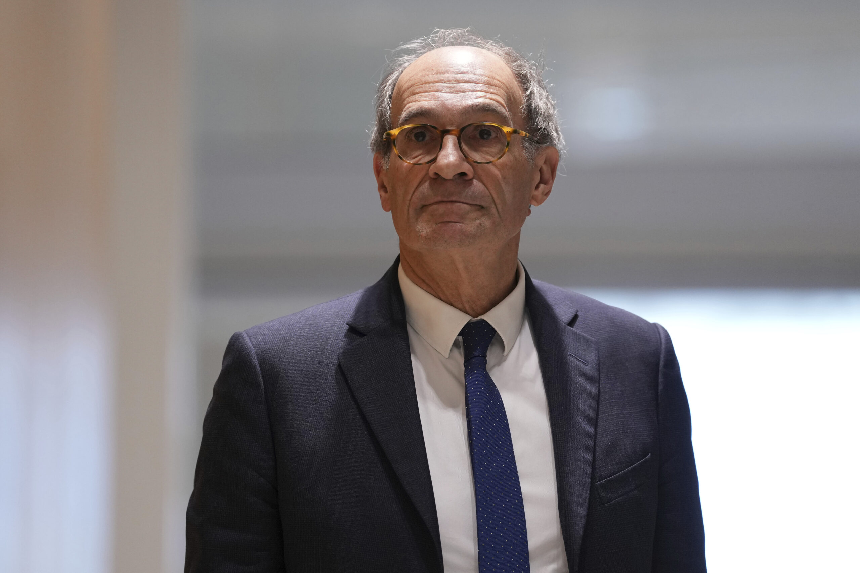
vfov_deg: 6.9
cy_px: 286
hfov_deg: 10.3
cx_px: 430
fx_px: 4778
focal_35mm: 200
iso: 1600
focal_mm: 200
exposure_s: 1/500
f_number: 2.8
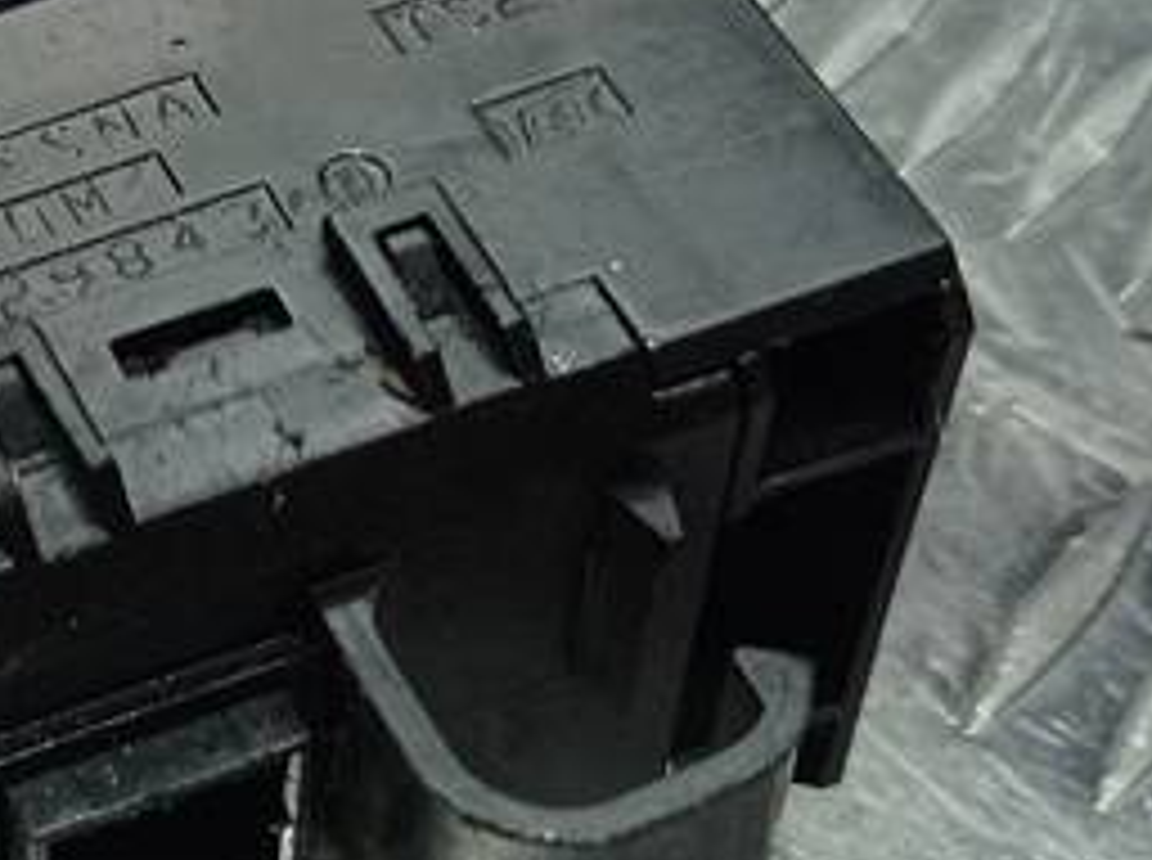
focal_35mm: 112
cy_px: 308
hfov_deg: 16.0
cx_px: -608
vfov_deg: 13.2
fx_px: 3720
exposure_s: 1/304
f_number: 1.79
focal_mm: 4.7
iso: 106
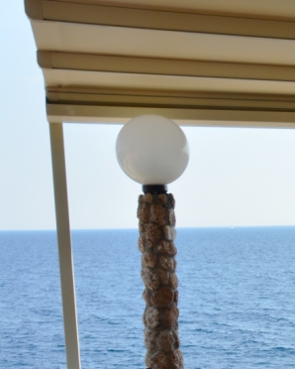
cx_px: 506
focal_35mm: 81
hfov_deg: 16.3
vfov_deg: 22.9
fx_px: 886
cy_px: 325
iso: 200
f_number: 13
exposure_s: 1/40
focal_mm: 21
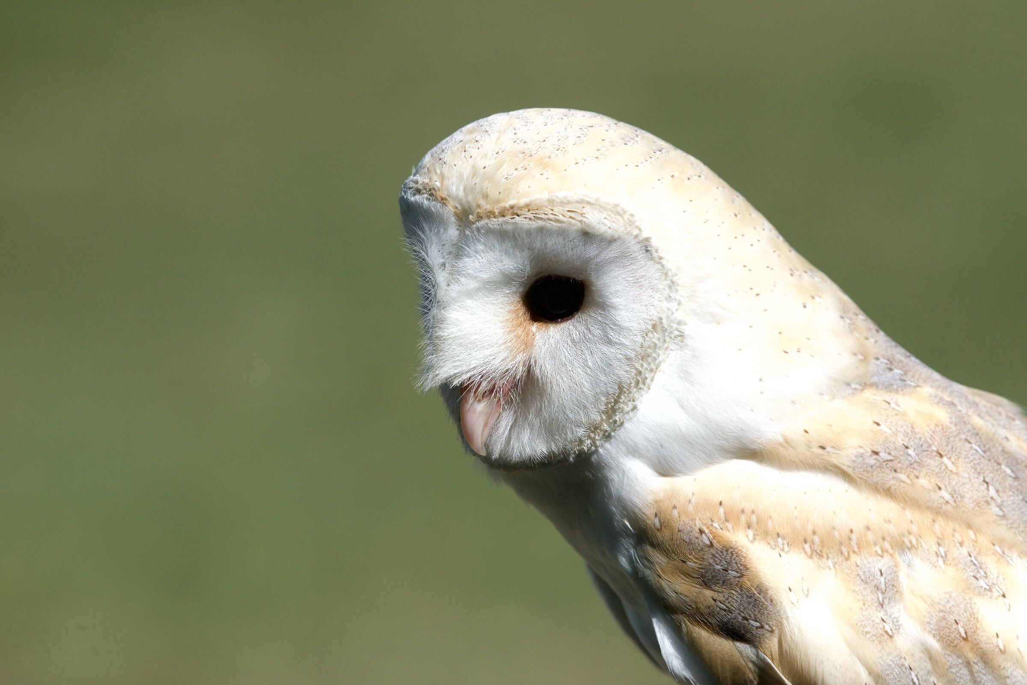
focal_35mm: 360
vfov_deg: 3.8
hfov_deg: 5.7
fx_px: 10273
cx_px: 514
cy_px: 342
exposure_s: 1/5000
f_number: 8
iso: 400
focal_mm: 360
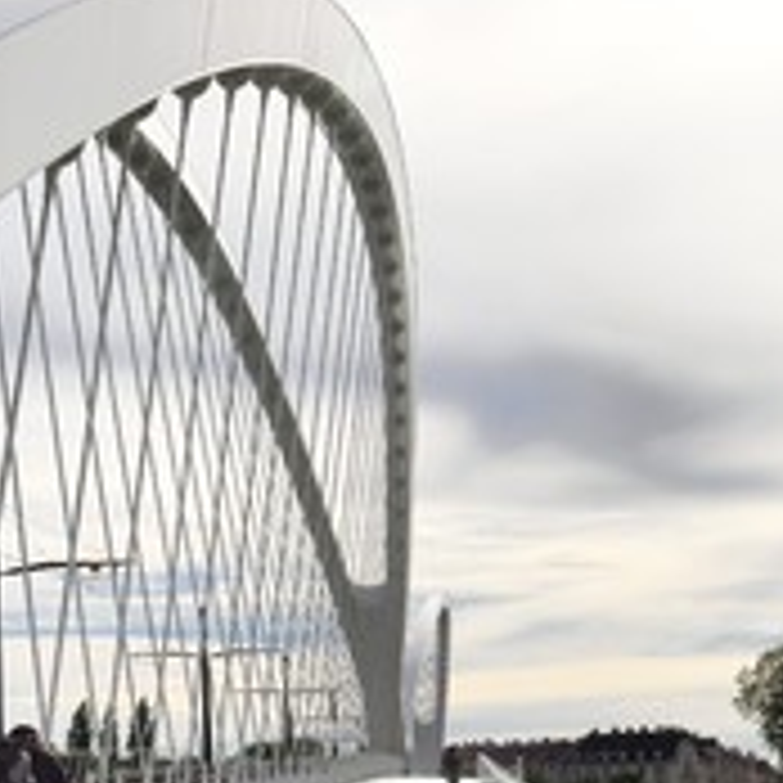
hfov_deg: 22.4
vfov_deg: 23.2
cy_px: 567
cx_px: -18
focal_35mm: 74
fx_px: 1894
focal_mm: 36
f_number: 18
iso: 200
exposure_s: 1/400
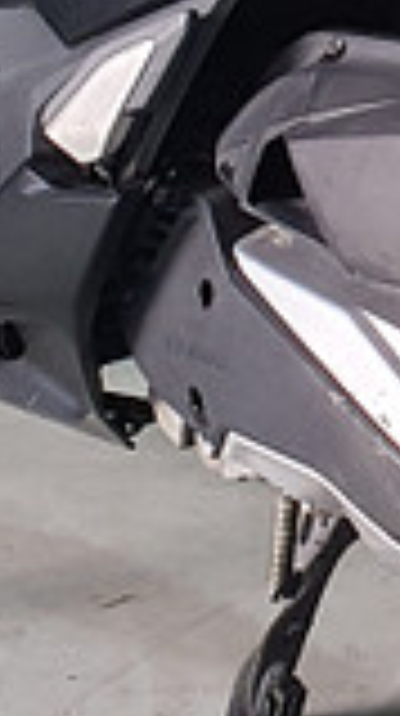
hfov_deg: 8.8
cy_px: -441
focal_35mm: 134
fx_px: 2536
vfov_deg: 14.6
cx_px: 560
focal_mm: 4.3
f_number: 2.4
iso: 320
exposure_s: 1/40
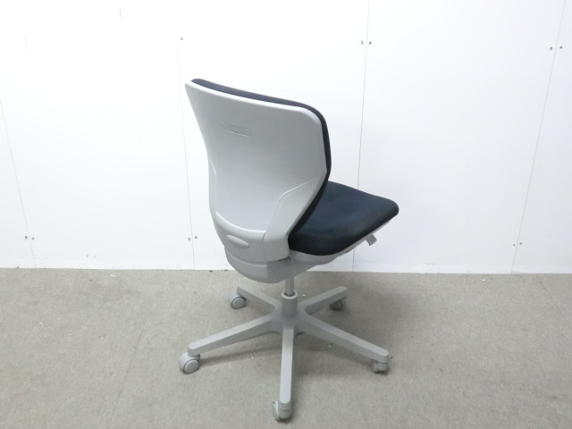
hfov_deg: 49.0
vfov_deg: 37.7
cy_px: 214
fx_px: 628
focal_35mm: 38
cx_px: 286
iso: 800
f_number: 3.9
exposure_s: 1/25
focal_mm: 6.9
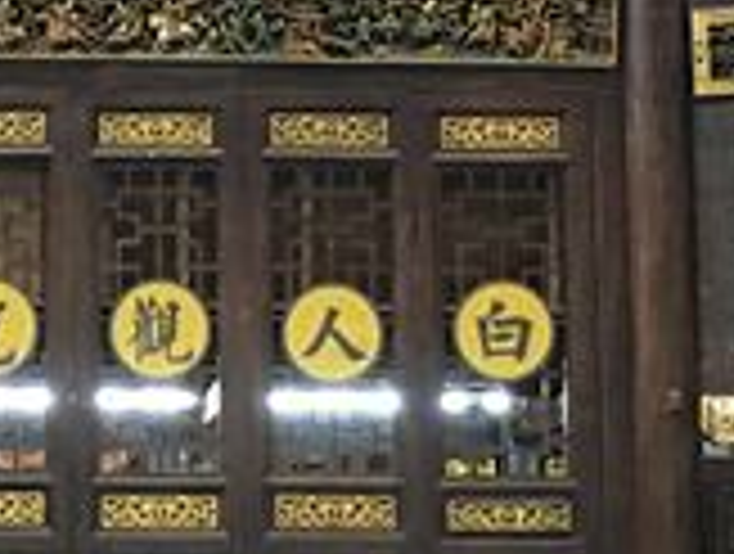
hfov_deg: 13.8
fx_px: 3018
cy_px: 45
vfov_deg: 10.4
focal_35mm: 142
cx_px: 117
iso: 80
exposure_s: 1/10
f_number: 2.2
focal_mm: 4.15
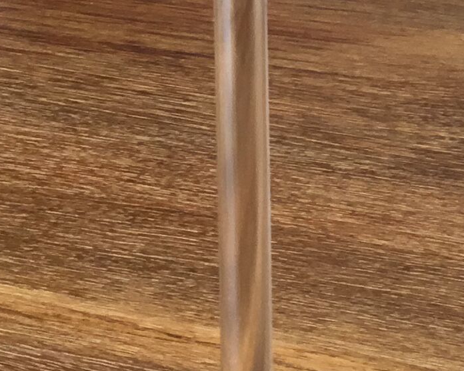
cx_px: 431
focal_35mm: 142
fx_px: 1949
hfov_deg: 13.4
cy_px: -155
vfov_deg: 10.5
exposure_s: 1/50
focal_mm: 3.3
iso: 25
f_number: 2.4
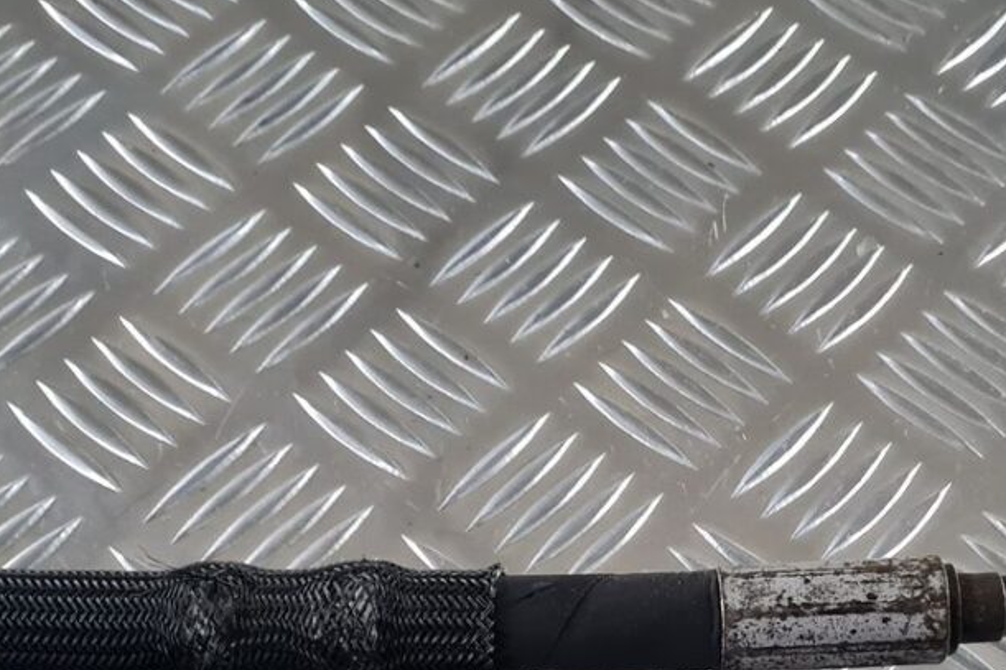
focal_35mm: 62
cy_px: 751
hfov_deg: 32.4
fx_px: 1732
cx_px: 538
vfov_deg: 20.8
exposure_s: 1/33
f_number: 1.8
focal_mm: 5.4
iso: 640
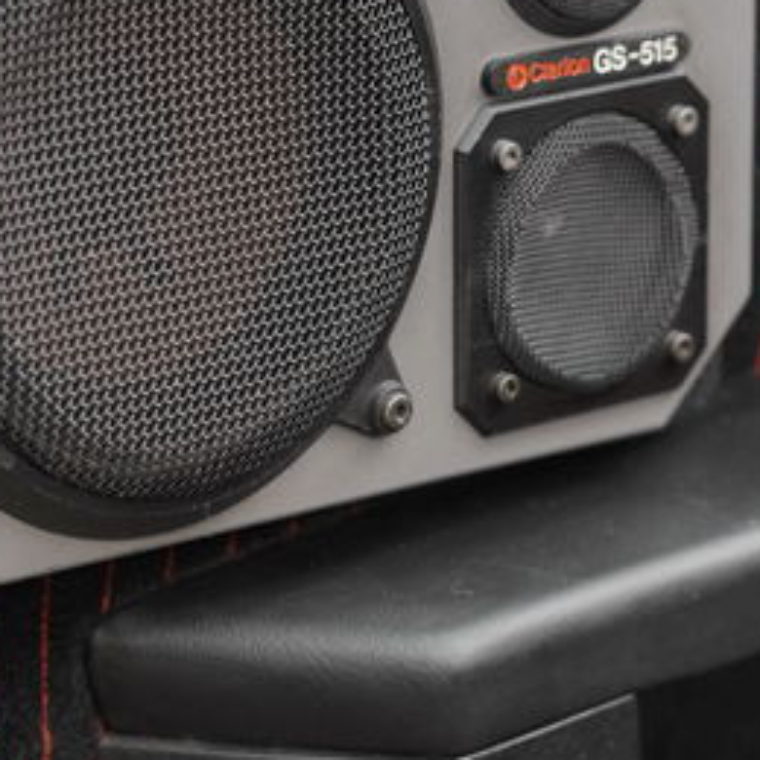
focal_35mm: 213
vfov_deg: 8.2
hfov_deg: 8.2
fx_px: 5291
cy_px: 76
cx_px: 427
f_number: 4.5
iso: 100
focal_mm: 85
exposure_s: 1/100
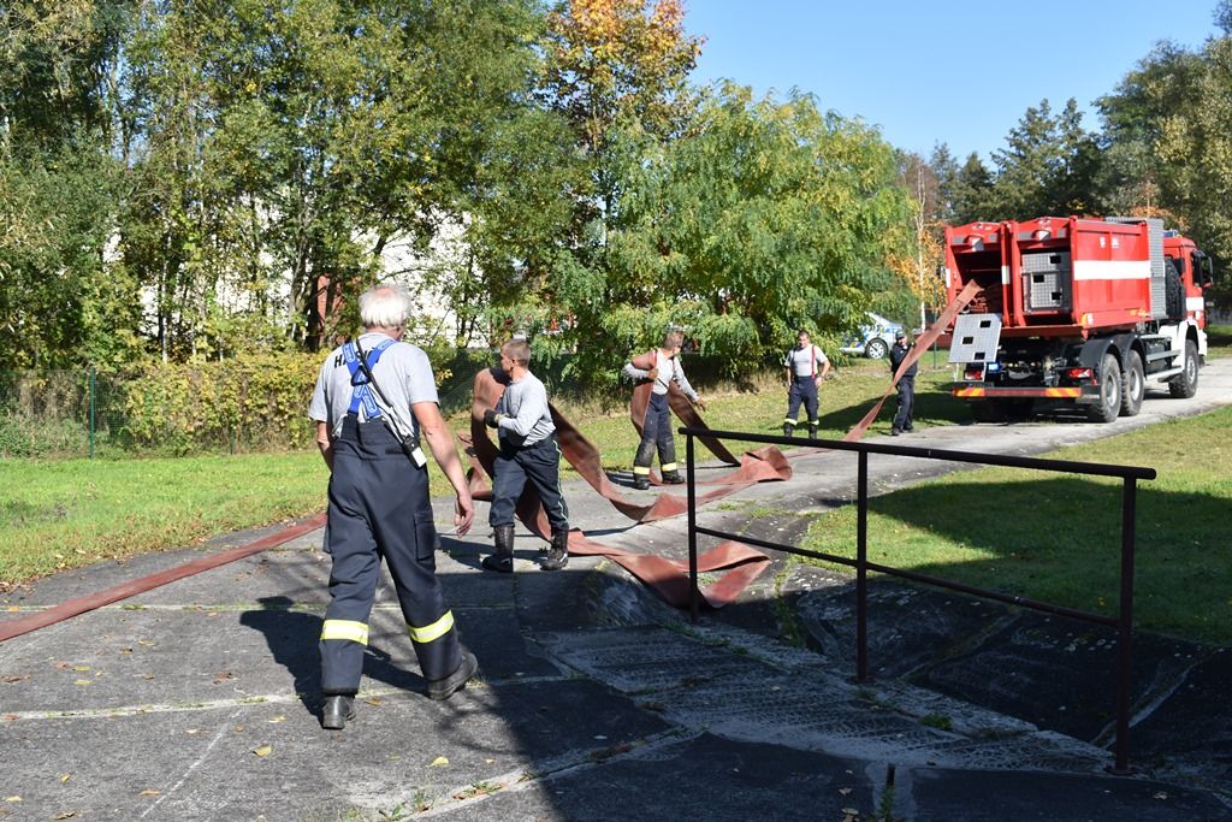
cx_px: 616
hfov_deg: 47.9
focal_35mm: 40
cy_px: 411
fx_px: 1386
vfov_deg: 33.0
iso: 100
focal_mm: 27
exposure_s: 1/200
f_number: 7.1
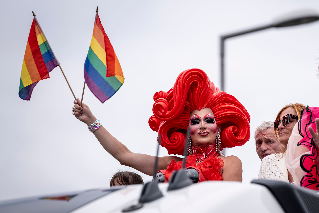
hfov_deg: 10.1
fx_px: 1808
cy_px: 106
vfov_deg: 6.7
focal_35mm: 204
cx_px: 160
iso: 100
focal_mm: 204
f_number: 4
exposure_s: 1/1000
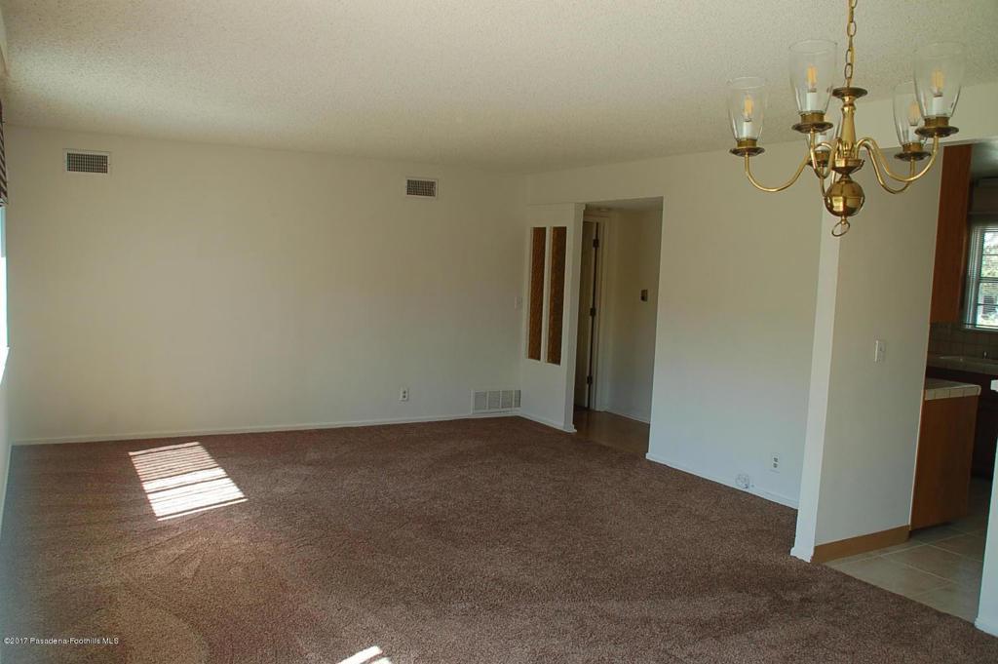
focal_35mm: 27
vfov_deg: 47.9
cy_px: 332
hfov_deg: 67.4
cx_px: 499
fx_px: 748
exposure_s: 1/125
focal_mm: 18
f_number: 5.6
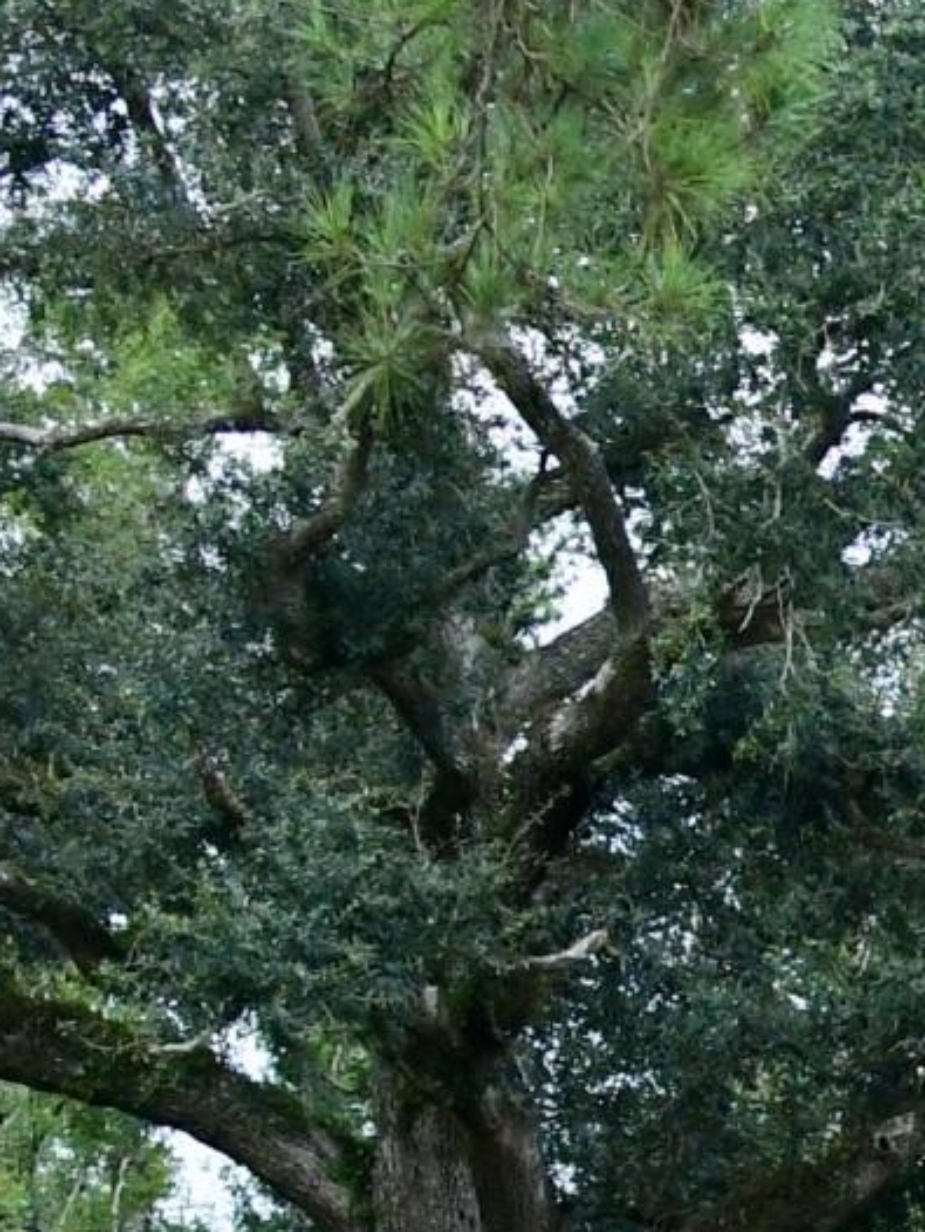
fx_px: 10146
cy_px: 1579
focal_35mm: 285
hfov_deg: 5.1
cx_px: 1909
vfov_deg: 6.9
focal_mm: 35
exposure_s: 1/1250
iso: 2000
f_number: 2.8
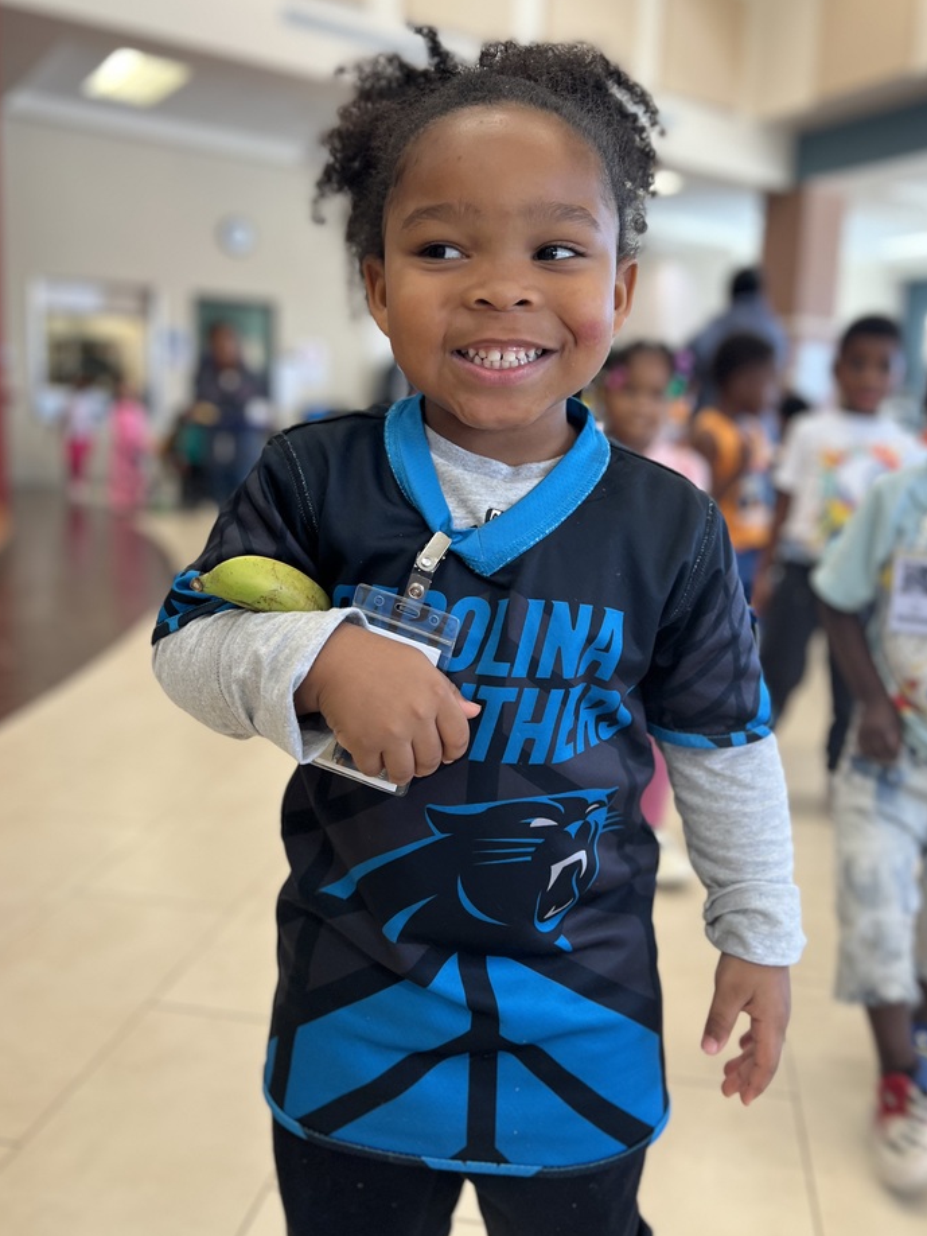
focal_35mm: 29
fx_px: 1035
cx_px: 502
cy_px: 575
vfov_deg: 61.6
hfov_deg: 48.2
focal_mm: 5.7
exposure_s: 1/60
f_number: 1.5
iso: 100
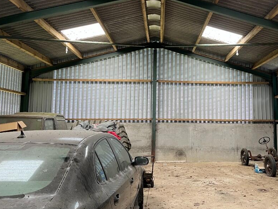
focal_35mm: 34
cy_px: 94
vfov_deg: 41.7
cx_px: 178
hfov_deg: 53.2
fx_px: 273
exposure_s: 1/99
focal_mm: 5.1
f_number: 1.6
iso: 125
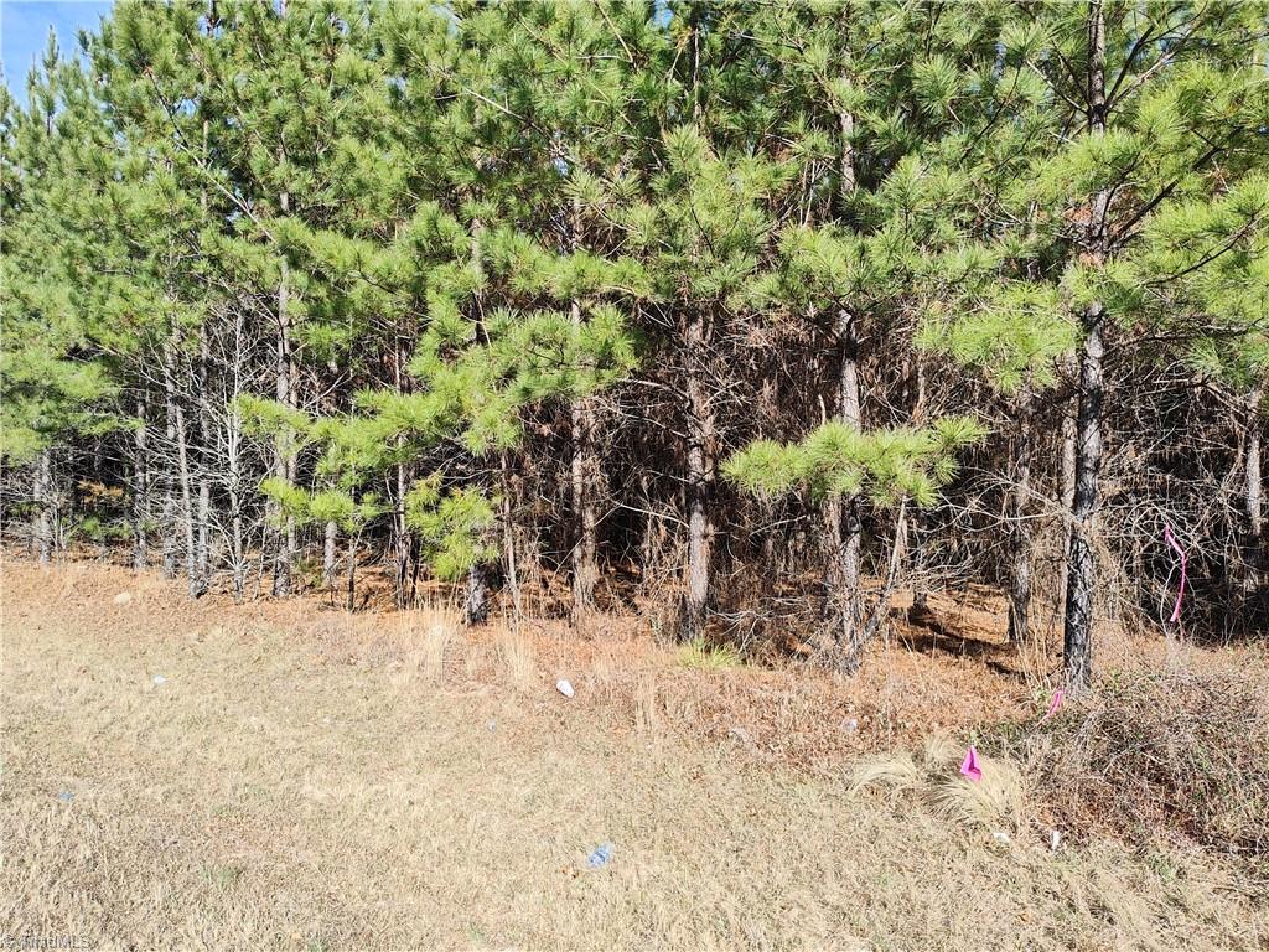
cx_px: 634
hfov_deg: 69.4
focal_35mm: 25
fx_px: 916
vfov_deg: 54.9
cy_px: 476
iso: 102
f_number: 1.5
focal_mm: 4.15
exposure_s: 1/1166
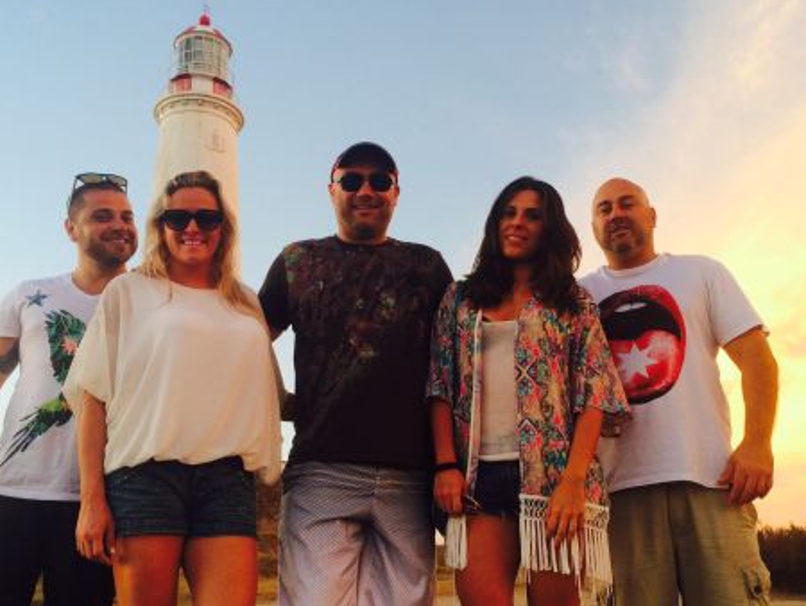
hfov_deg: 46.8
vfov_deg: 36.0
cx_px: 392
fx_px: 932
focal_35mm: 40
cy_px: 310
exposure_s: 1/60
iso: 50
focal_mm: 4.12
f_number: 2.2
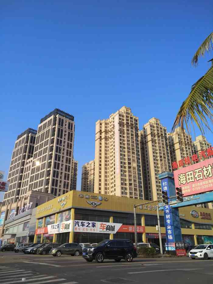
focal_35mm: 22
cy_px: 142
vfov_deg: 76.4
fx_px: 180
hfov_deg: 61.1
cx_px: 106
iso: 100
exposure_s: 1/909
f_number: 2.2
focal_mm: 3.81
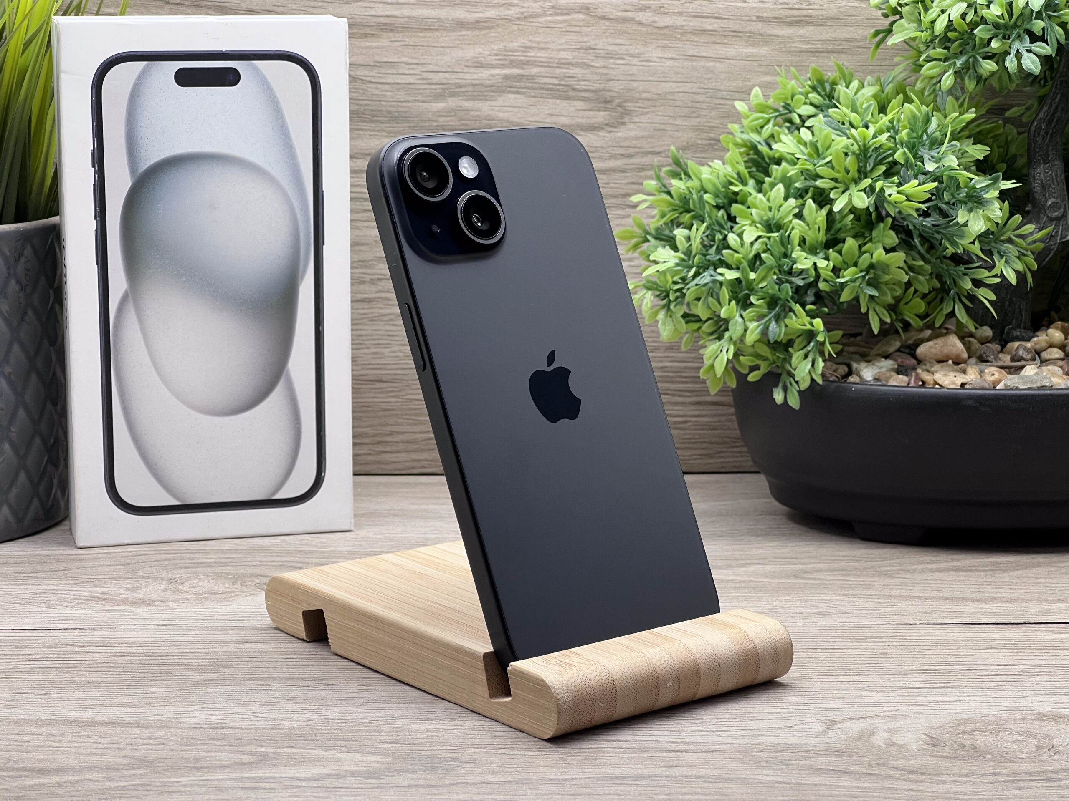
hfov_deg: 25.3
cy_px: 400
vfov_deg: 19.1
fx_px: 2378
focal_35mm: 77
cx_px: 534
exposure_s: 1/100
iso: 100
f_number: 2.8
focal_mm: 9
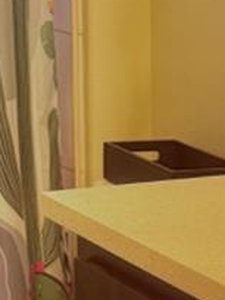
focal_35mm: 176
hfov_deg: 8.4
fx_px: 1525
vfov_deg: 11.2
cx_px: 188
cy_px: 233
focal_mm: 6.76
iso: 160
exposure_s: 1/60
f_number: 1.78
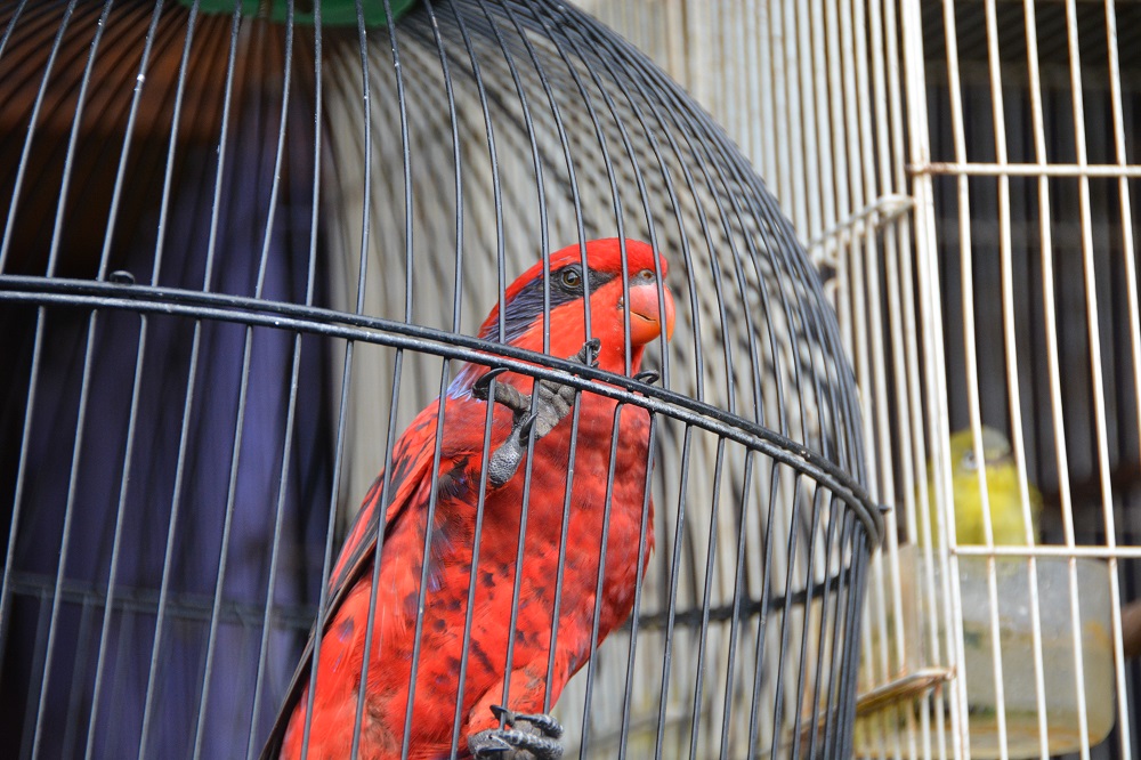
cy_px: 380
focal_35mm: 195
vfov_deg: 7.0
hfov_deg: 10.6
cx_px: 570
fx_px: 6178
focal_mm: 130
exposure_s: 1/200
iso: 1600
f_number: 5.6
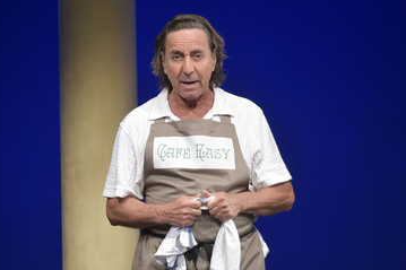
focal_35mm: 276
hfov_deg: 7.5
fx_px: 3111
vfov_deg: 5.0
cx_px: 185
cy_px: 150
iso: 1250
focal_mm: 220
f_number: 5.6
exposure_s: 1/160
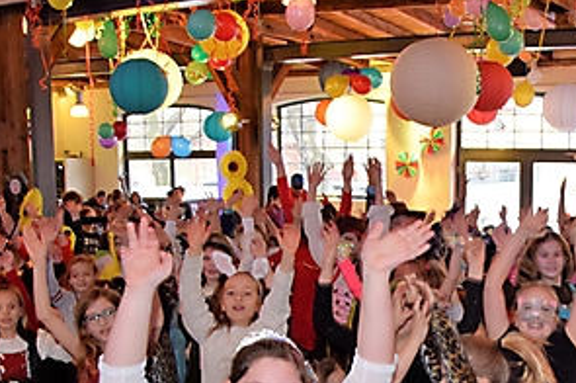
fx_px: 879
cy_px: 307
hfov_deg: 35.4
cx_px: 437
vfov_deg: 24.2
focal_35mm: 55
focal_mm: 18
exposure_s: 1/60
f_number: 3.5
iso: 2000
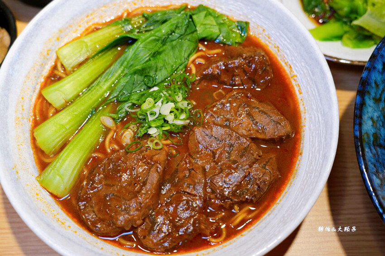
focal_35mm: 51
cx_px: 192
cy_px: 128
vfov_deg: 26.5
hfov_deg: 38.9
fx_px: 545
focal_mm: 51
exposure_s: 1/60
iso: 320
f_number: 4
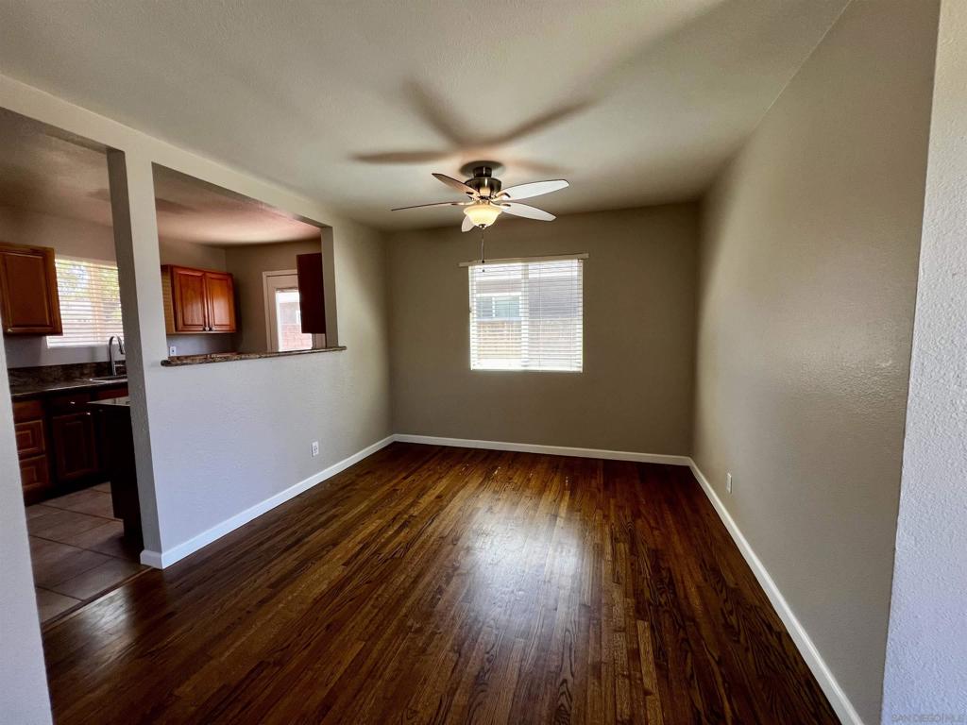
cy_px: 362
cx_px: 484
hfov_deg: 106.2
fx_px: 363
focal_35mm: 13
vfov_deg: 89.9
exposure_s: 1/99
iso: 100
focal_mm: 1.57
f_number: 1.8
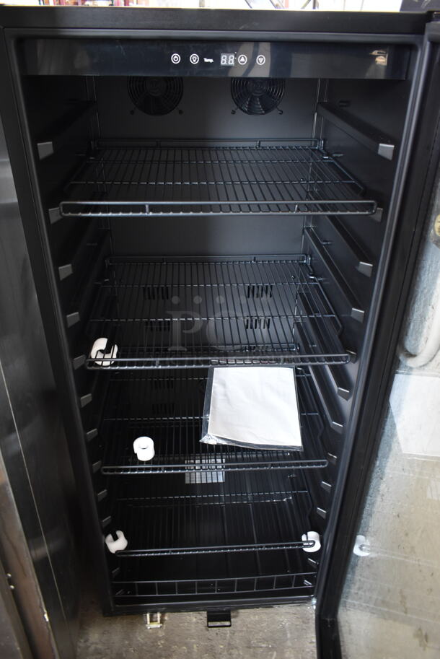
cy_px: 330
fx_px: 494
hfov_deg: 48.0
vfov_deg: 67.3
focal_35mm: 27
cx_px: 220
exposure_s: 1/30
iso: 1250
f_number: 3.5
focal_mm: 18
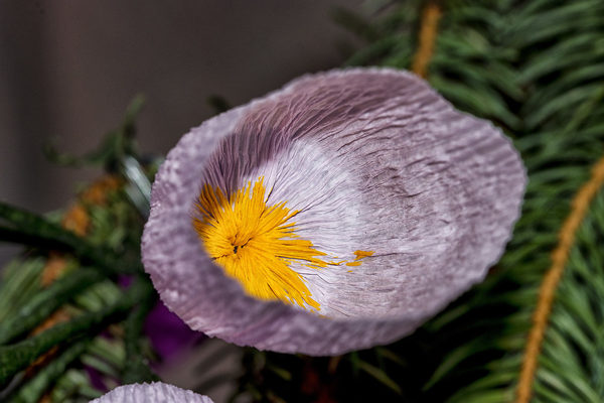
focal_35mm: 158
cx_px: 302
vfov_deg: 8.7
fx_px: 2642
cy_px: 202
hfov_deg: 13.0
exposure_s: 1/160
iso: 400
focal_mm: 105
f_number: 11
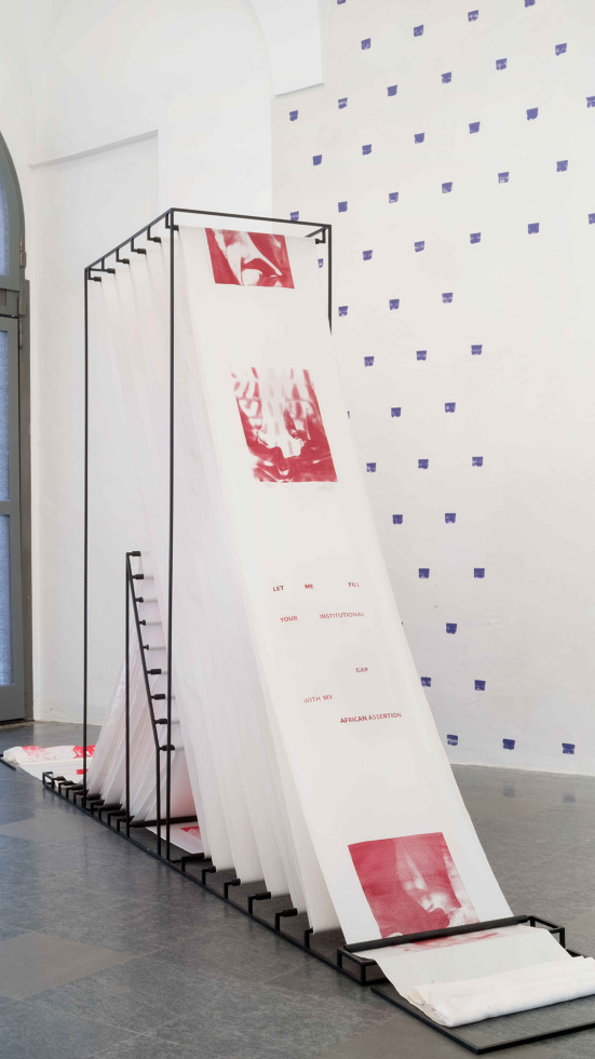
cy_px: 539
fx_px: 1235
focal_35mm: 44
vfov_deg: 46.4
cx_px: 350
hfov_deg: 27.1
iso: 200
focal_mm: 27
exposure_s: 2
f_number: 16
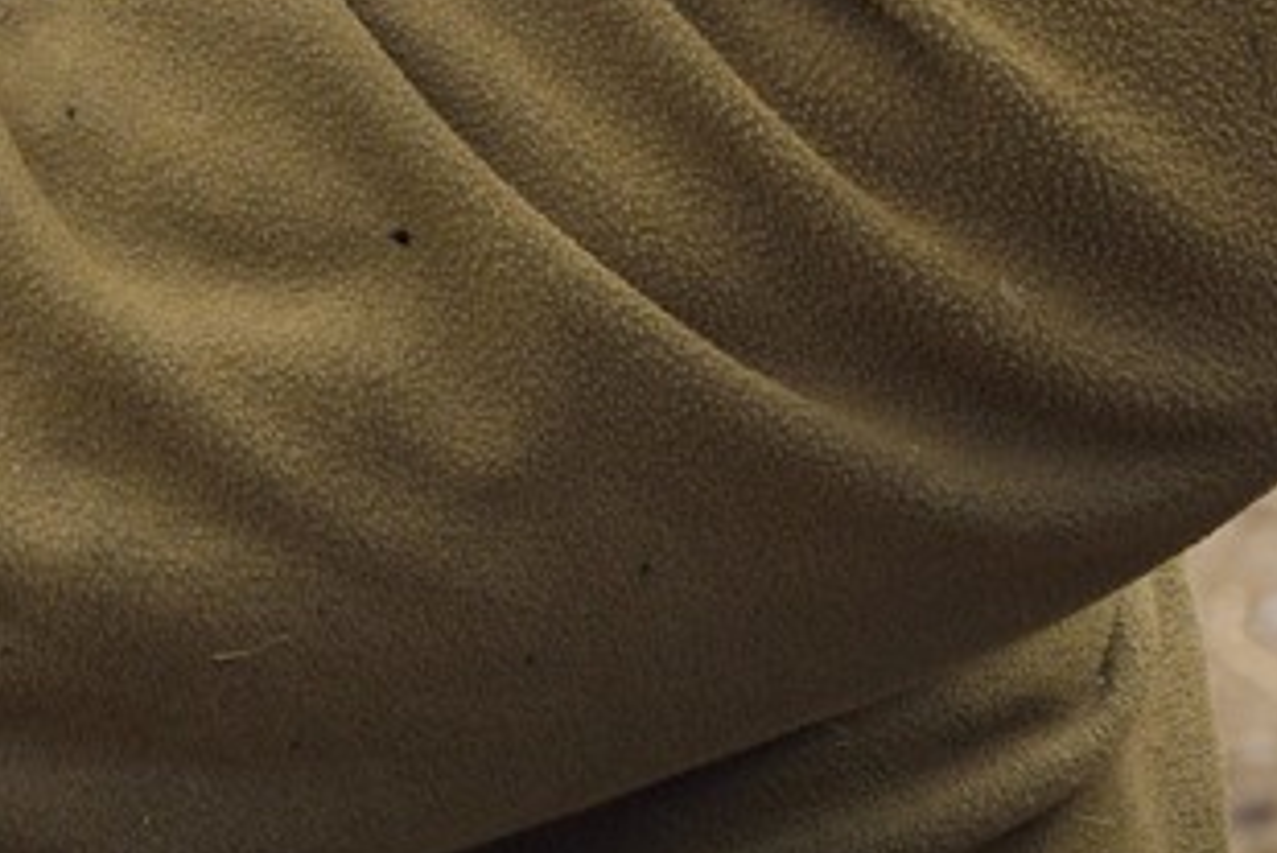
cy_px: -1632
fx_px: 12811
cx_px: -515
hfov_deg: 5.7
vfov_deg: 3.7
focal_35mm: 361
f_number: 11
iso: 800
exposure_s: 1/250
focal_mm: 70
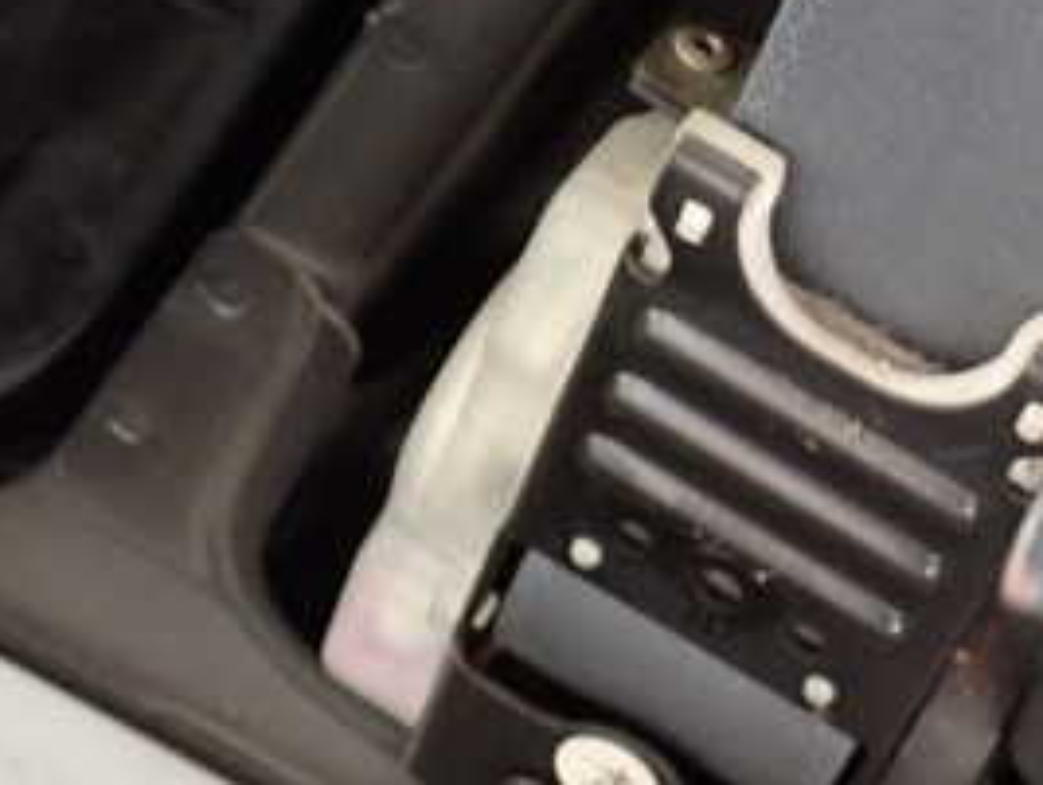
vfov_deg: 16.1
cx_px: 973
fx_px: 2776
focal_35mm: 92
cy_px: 293
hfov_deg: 20.8
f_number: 2.8
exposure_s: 1/15
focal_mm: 7.31
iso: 800
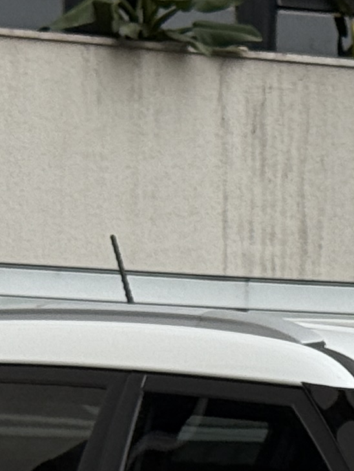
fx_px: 3611
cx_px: 703
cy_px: 908
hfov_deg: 5.5
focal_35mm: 265
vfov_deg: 7.2
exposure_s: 1/2273
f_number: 1.78
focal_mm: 6.76
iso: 64
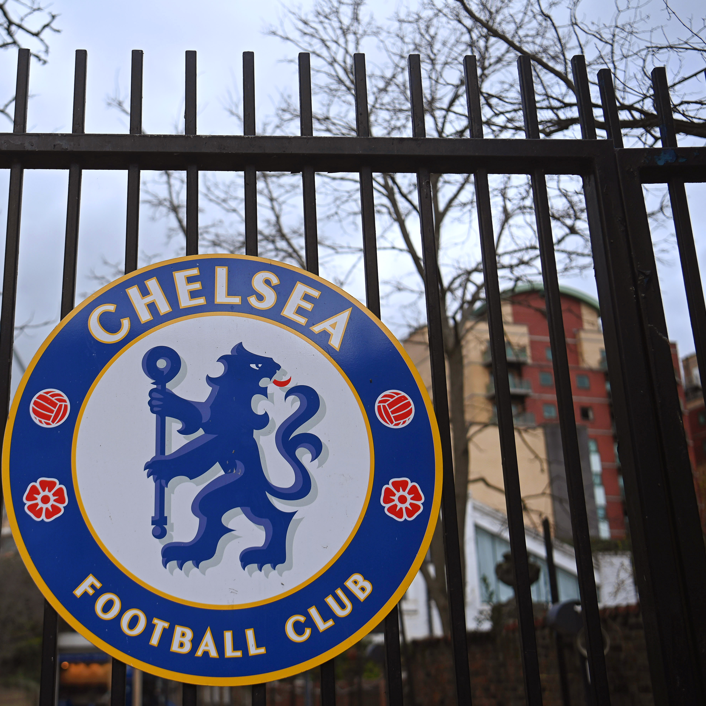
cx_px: 230
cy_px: 354
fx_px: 1015
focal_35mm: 44
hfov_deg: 37.9
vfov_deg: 38.3
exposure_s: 1/1600
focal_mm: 34
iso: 100
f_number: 2.8
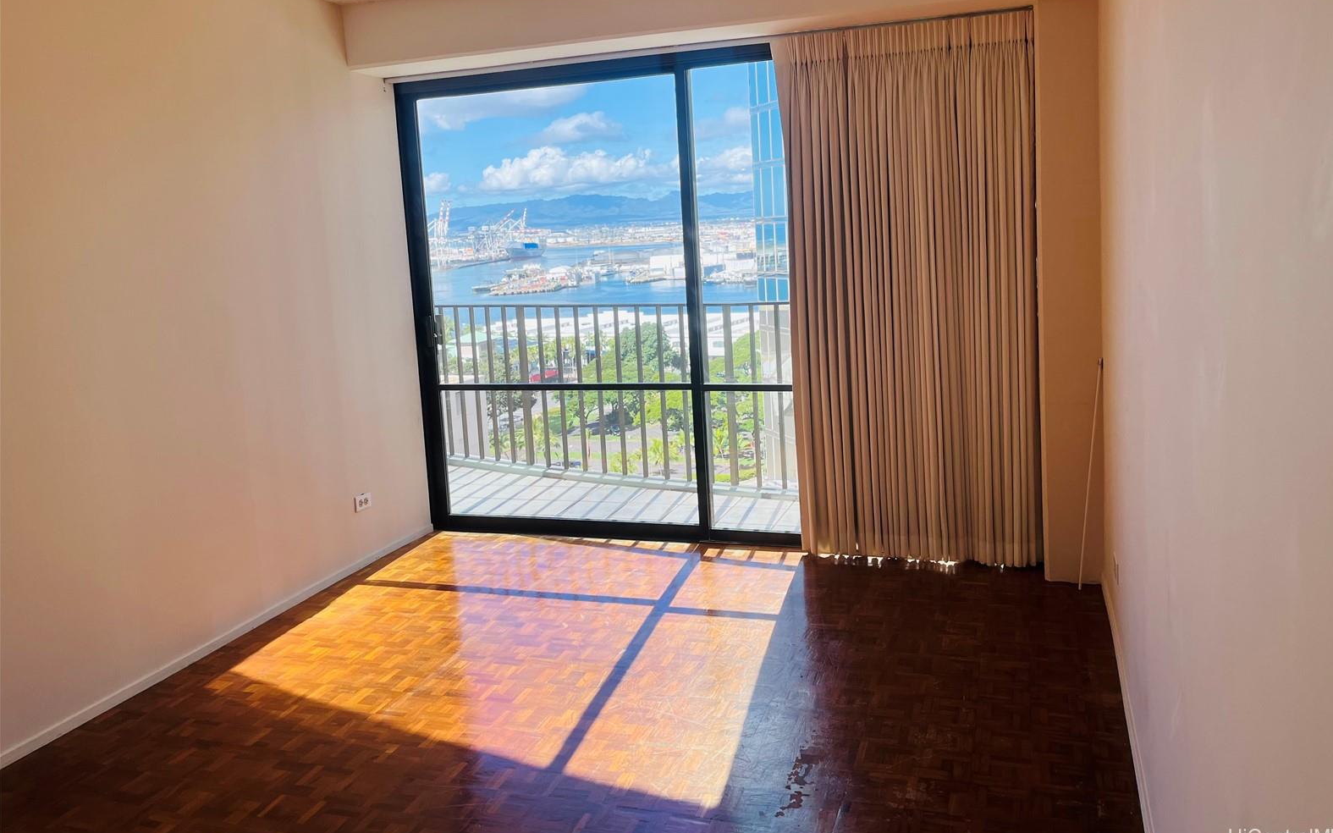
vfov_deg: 44.3
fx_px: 1017
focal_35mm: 28
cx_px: 676
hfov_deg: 66.5
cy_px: 337
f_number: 1.6
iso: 50
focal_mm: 5.1
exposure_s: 1/497
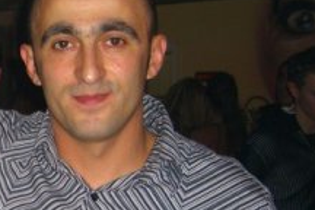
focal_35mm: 110
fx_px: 962
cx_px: -45
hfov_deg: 17.8
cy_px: 192
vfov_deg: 12.4
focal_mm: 7.9
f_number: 2.8
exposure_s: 1/60
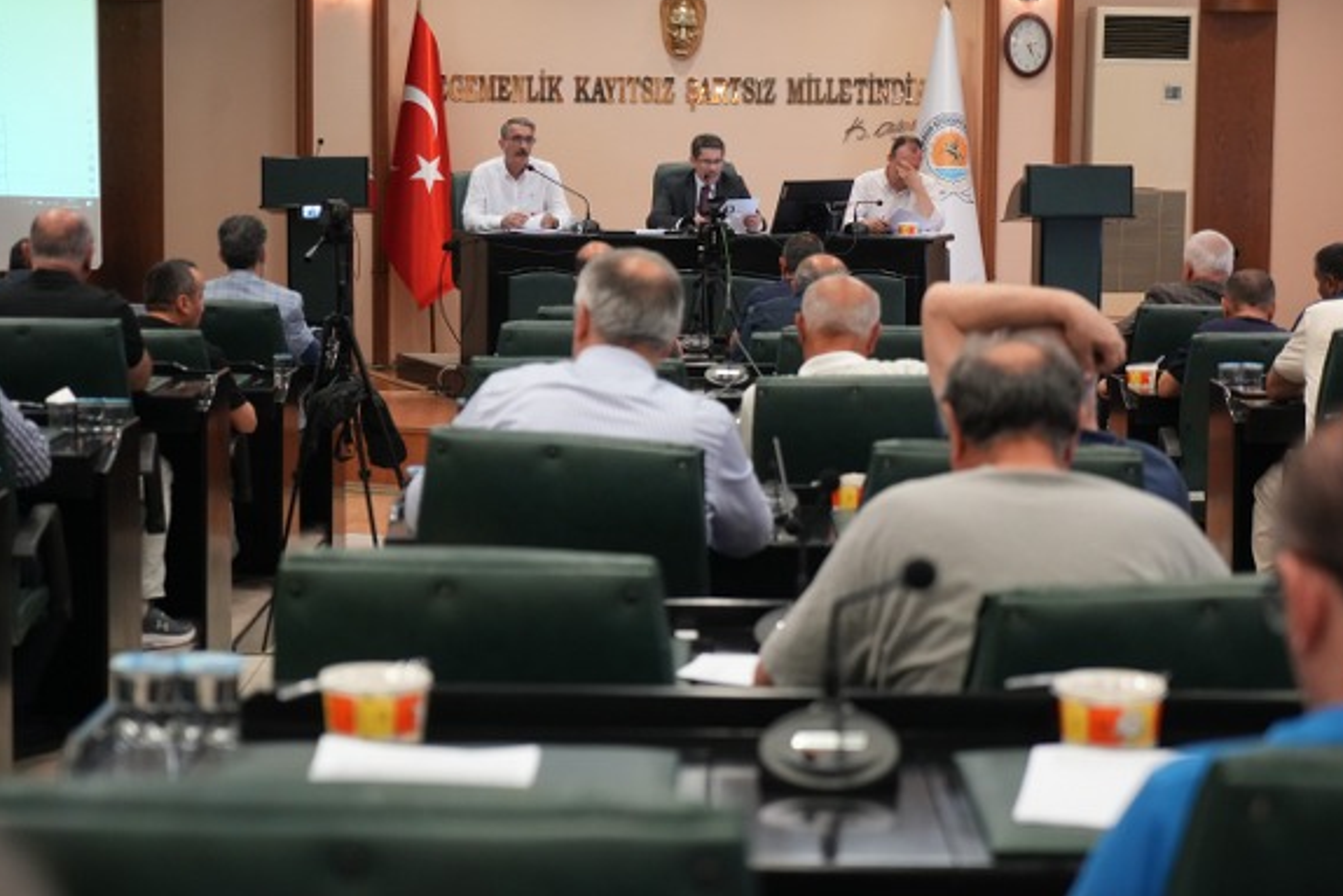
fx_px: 2910
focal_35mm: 78
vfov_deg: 17.5
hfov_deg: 26.0
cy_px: 425
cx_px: 704
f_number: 4
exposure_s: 1/160
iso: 4000
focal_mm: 70
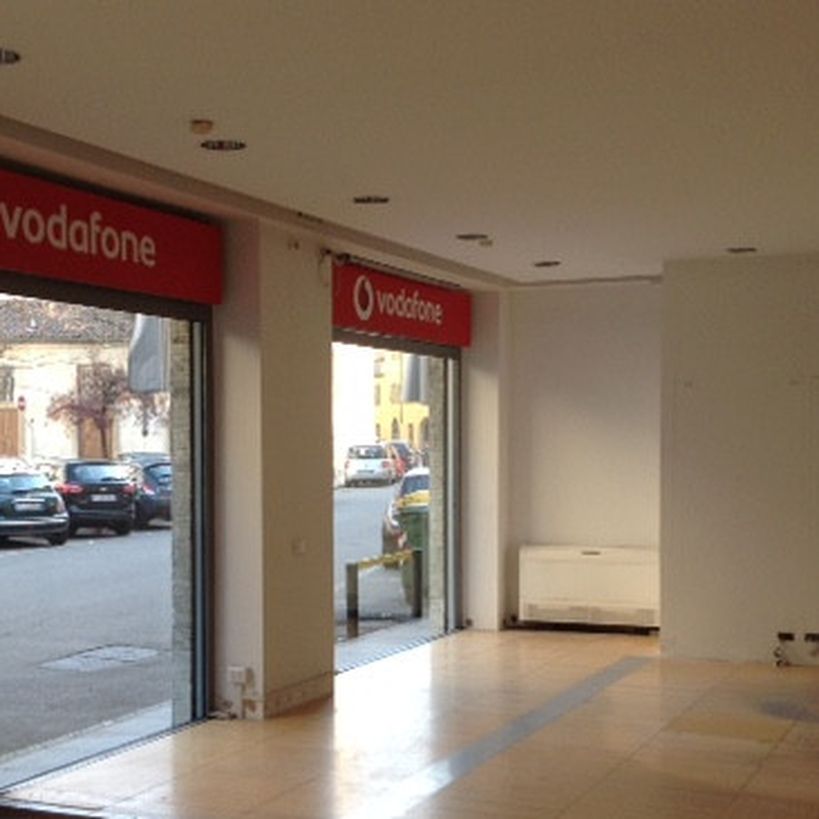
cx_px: 356
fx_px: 1445
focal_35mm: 54
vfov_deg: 31.6
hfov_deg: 31.6
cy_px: 481
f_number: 2.4
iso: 64
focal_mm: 4.28
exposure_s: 1/120
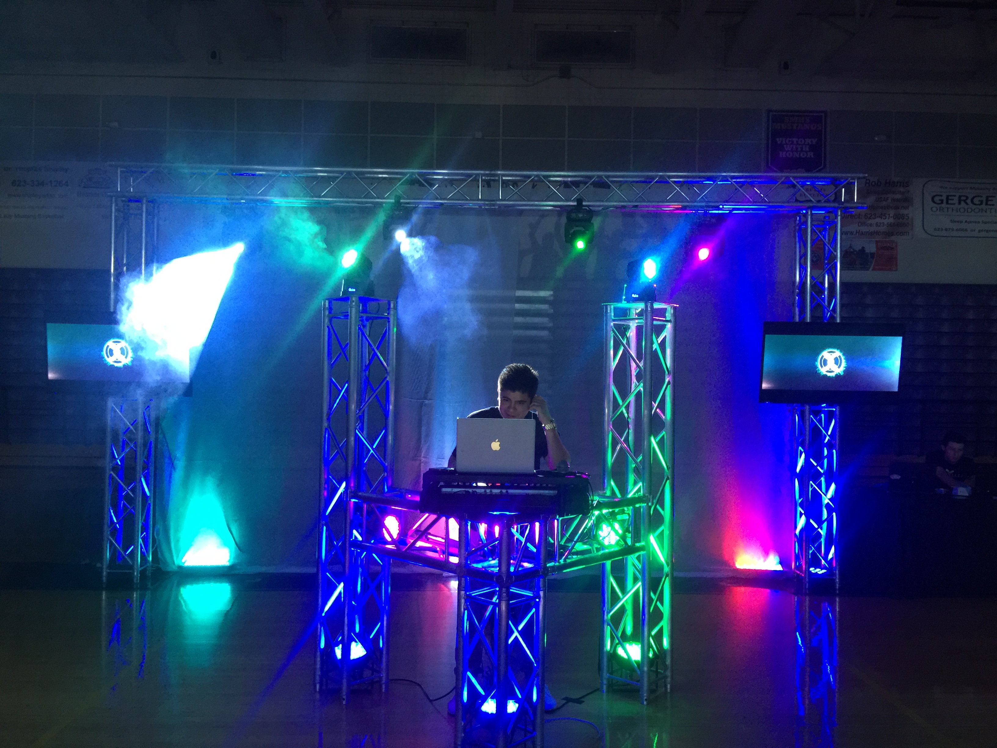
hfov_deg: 61.7
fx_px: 835
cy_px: 374
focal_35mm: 29
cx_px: 498
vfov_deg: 48.2
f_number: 2.2
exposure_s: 1/10
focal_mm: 4.15
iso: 100
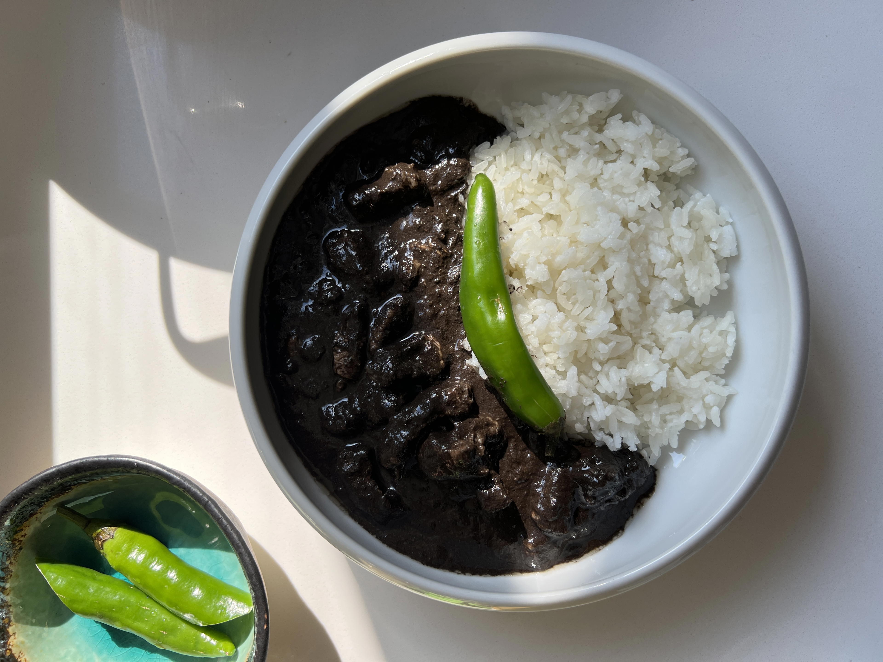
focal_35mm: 26
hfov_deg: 67.3
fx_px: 663
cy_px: 331
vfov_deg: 53.1
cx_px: 442
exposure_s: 1/361
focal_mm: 5.7
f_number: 1.5
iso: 50
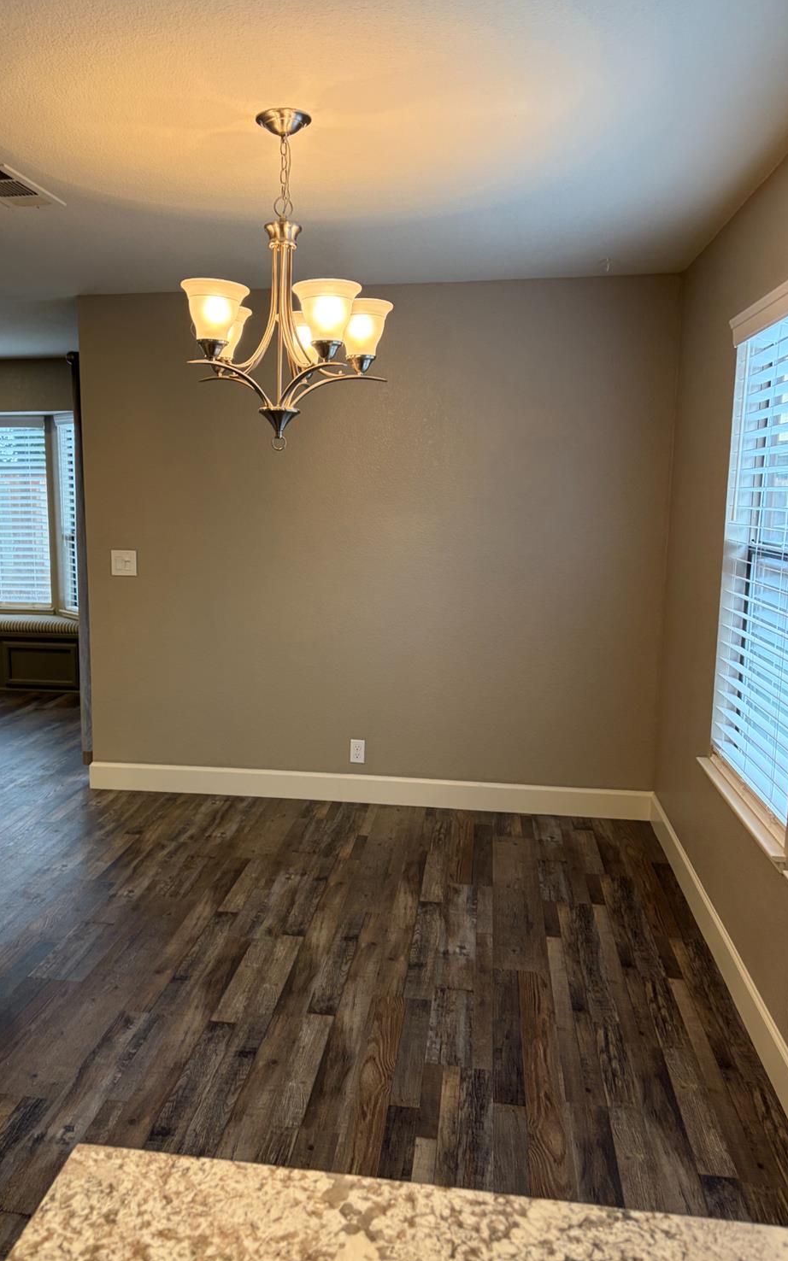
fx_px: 962
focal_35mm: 28
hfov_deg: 44.3
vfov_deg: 66.5
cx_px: 315
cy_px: 626
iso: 125
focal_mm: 5.96
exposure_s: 1/60
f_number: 1.6
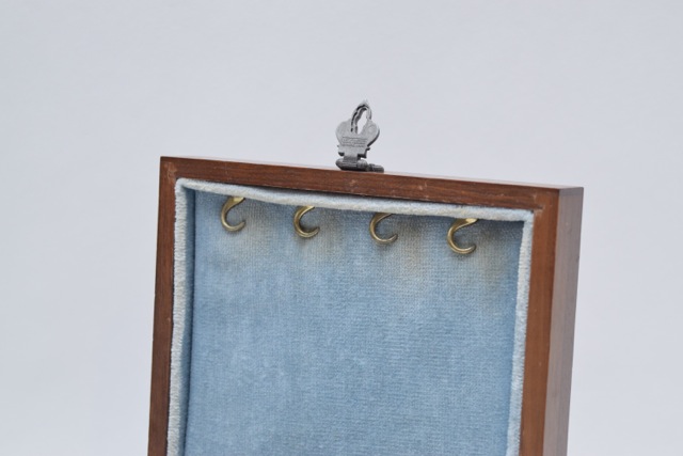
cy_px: 228
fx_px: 1565
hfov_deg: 24.6
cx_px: 342
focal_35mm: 82
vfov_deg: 16.6
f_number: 5.6
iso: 800
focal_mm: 55
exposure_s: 1/125
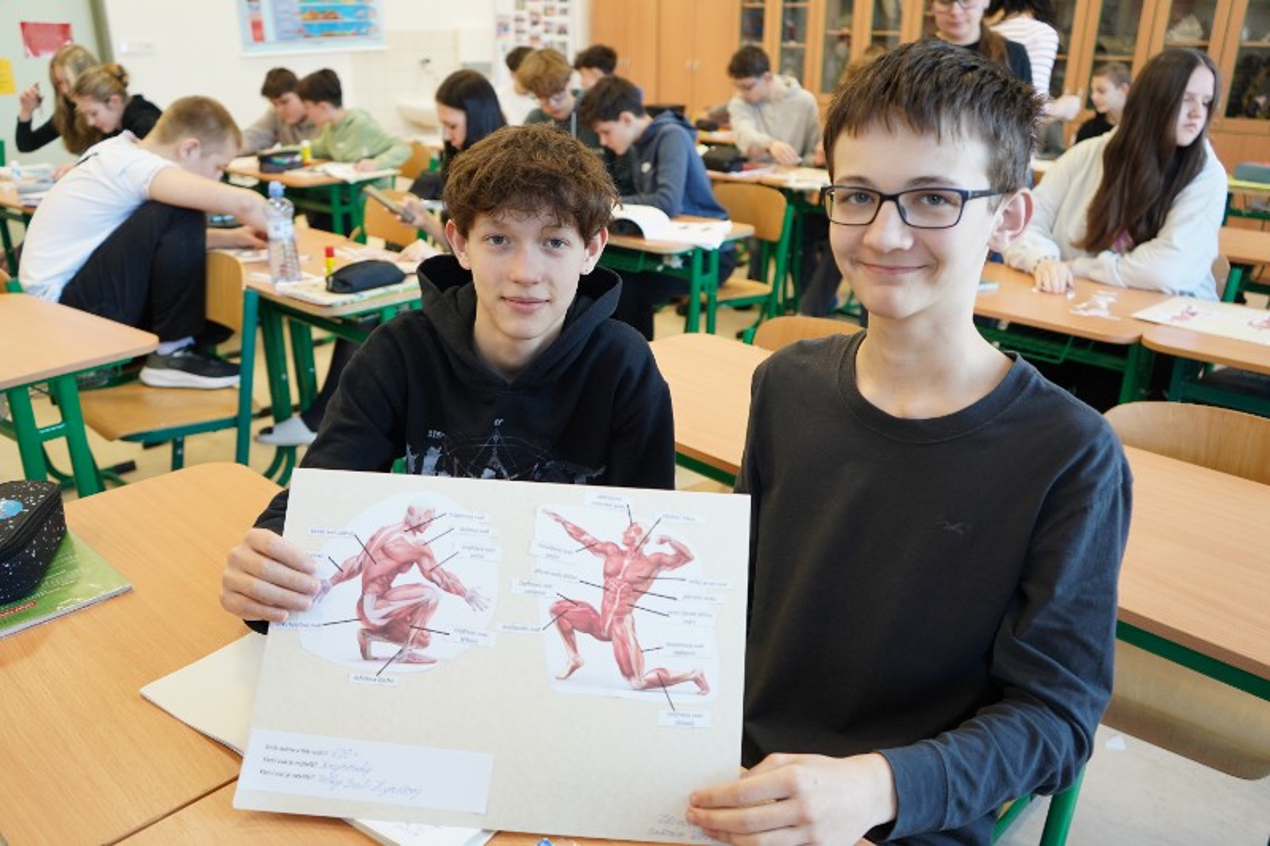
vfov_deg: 46.4
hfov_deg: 65.5
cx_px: 635
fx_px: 988
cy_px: 423
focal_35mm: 28
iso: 500
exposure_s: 1/100
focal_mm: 28
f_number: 3.5
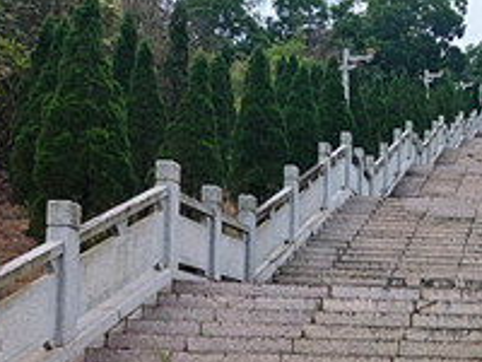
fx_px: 835
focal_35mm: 60
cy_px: 351
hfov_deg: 29.1
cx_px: 533
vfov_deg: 23.5
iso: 100
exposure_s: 1/137
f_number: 1.75
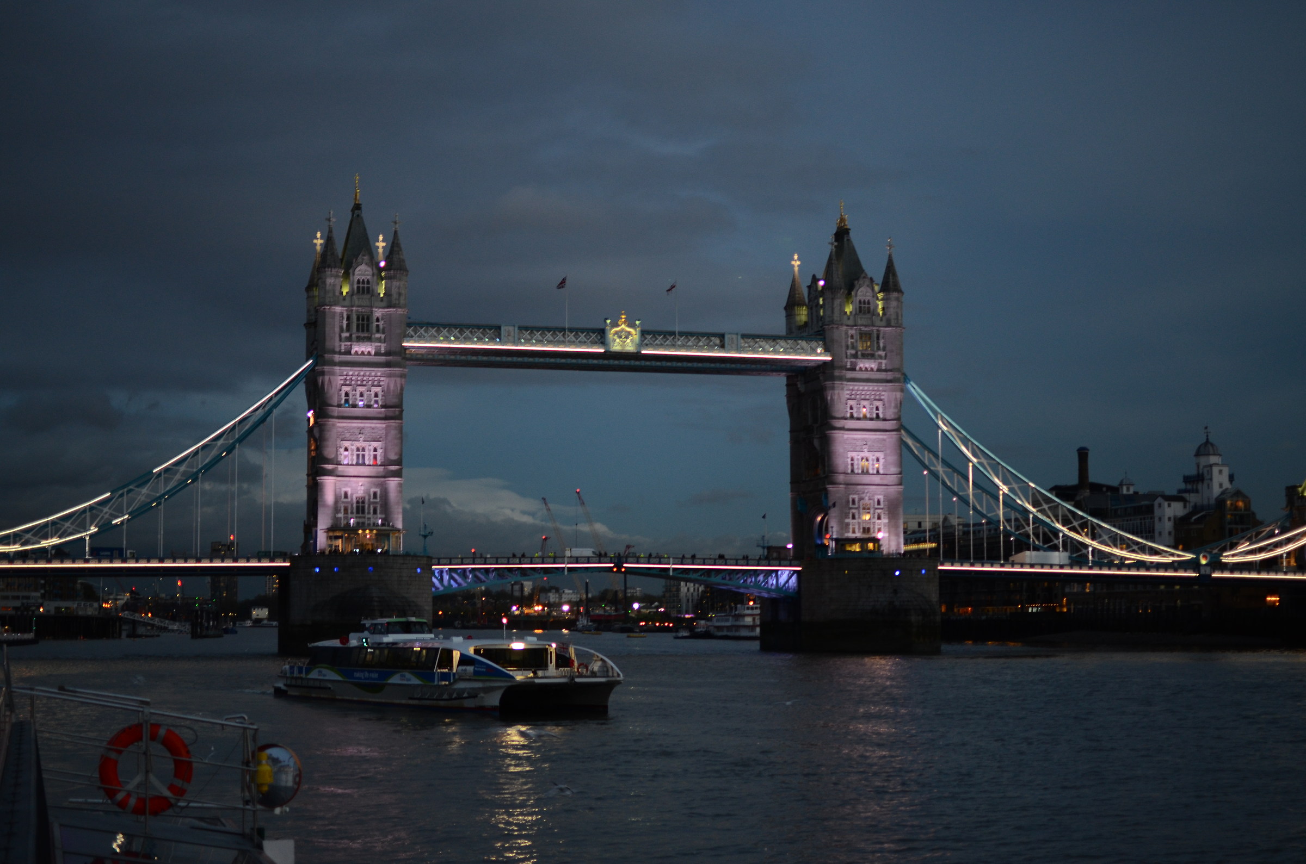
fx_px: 1900
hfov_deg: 37.9
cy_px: 432
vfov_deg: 25.6
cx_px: 653
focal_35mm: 52
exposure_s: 1/30
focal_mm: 35
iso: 500
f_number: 1.8
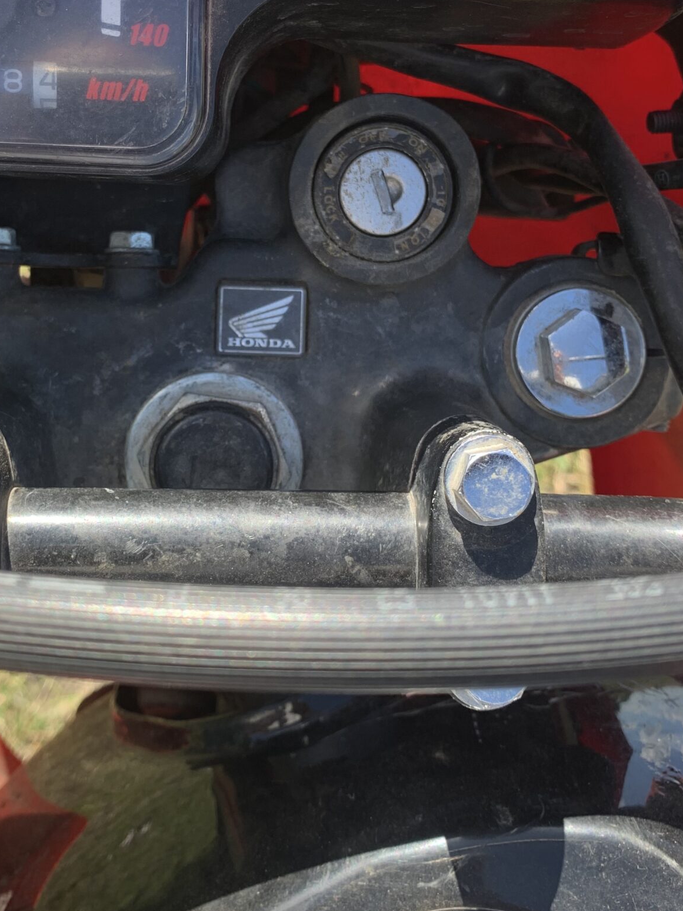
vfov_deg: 43.3
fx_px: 1131
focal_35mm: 43
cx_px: 238
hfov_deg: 33.4
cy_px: 317
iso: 25
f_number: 1.8
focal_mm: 4.25
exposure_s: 1/360
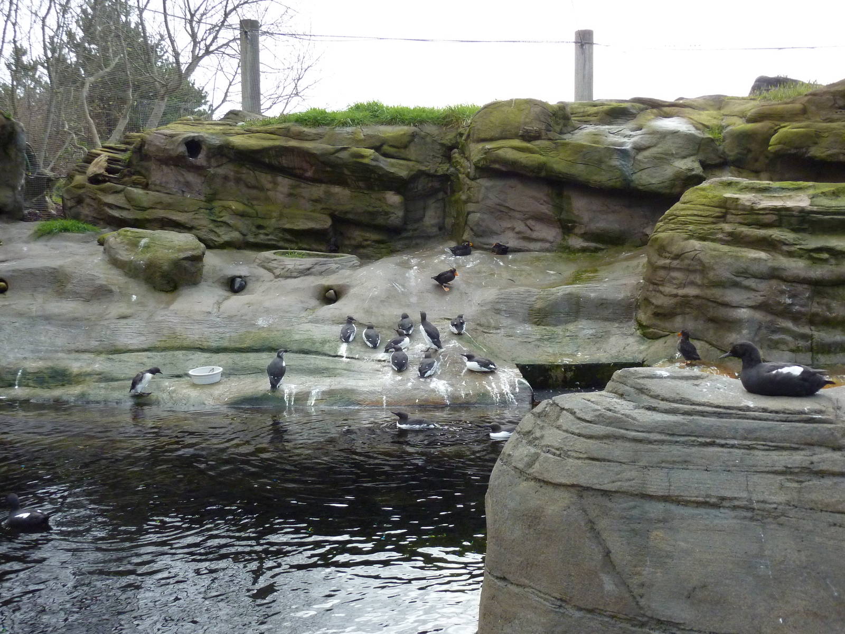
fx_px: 781
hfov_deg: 56.8
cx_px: 422
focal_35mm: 32
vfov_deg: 44.2
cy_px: 317
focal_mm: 5.3
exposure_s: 1/500
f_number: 3.5
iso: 320
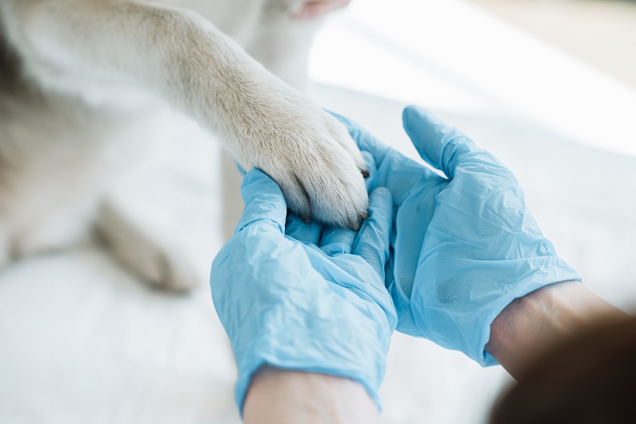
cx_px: 318
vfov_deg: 16.1
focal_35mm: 85
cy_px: 212
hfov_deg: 23.9
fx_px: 1502
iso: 320
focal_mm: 85
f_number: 3.5
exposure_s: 1/160
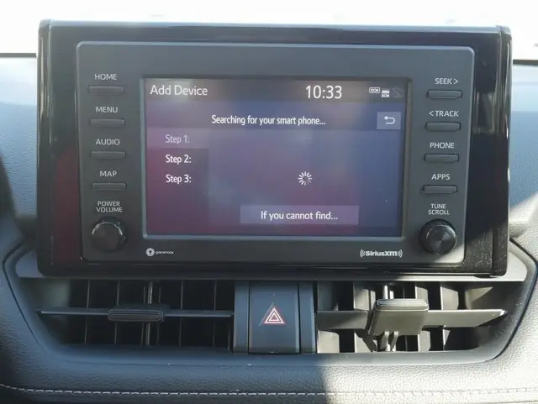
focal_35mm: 44
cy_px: 202
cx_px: 269
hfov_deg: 42.9
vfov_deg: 32.9
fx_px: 684
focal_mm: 22
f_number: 5
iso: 640
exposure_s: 1/60
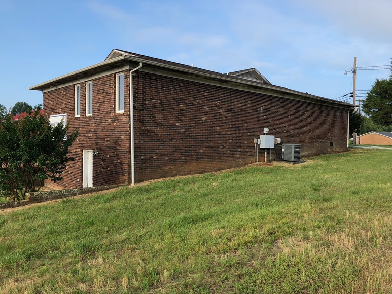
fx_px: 317
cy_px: 147
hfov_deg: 63.4
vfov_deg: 49.8
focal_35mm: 28
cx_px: 196
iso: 20
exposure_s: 1/727
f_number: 1.8
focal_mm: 3.99
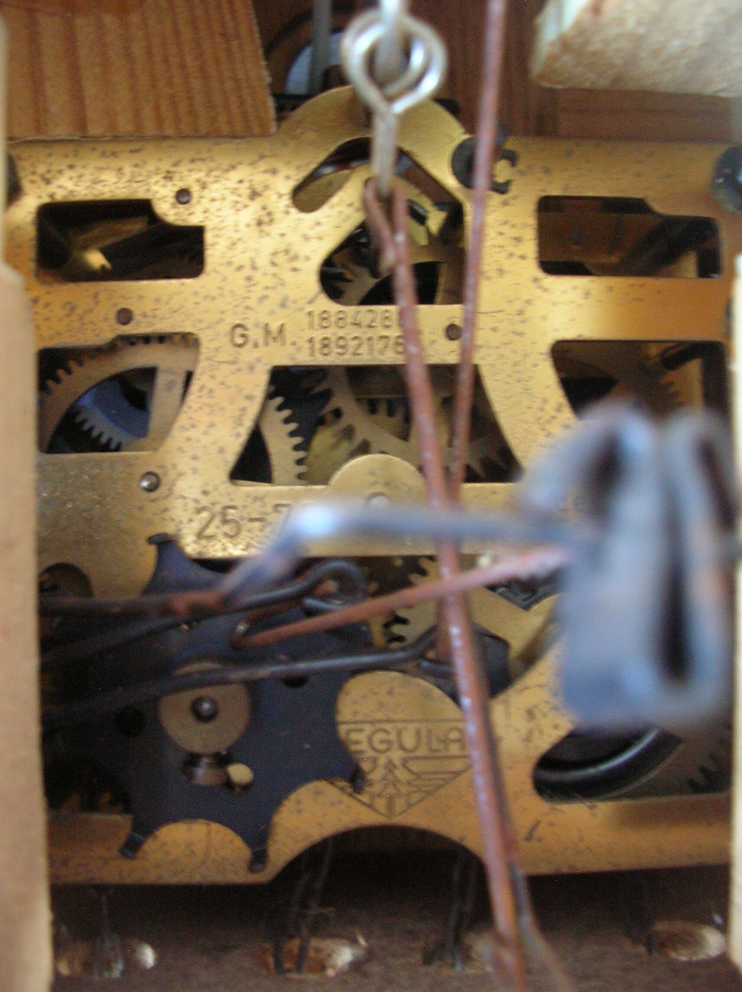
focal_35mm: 35
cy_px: 496
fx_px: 1002
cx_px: 371
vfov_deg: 52.7
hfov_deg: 40.6
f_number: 2.8
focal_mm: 5.8
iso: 200
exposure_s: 1/2.4
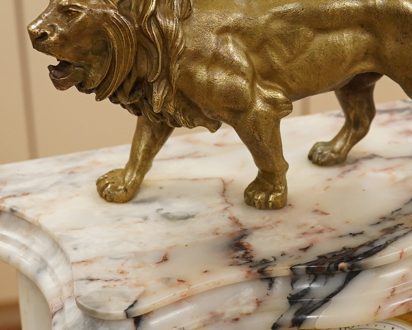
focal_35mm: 81
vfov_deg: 18.8
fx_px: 988
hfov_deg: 23.5
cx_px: 261
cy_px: 68
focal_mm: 30
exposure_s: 1/160
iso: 2500
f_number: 9
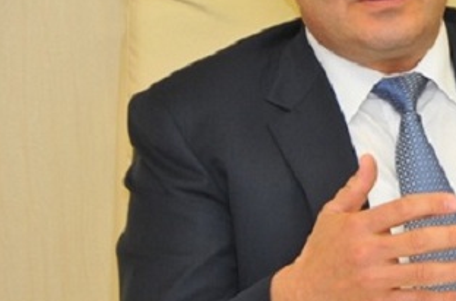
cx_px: 523
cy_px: 113
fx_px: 4789
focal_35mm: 379
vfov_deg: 3.6
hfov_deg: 5.4
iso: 640
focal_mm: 105
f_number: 6.3
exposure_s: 1/80
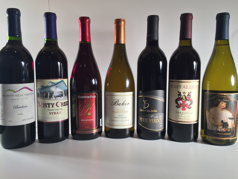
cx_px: 119
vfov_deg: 48.2
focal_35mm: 29
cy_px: 90
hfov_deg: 61.7
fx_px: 199
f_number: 2.2
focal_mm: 4.15
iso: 32
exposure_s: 1/60
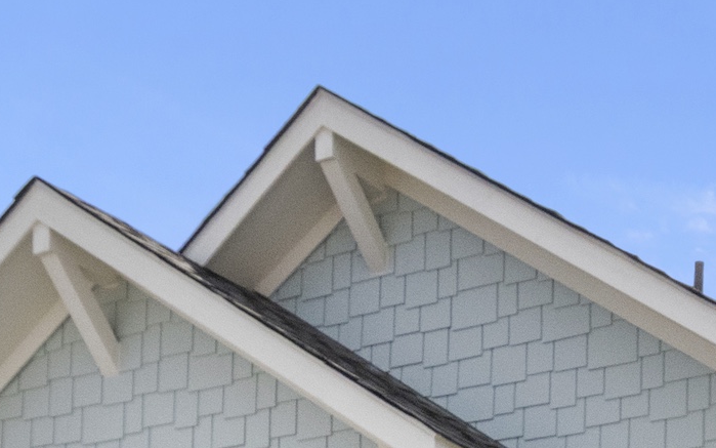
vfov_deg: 8.4
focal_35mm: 151
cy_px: 764
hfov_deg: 13.7
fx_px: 2947
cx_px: 698
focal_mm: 24
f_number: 8
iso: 400
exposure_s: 1/2500
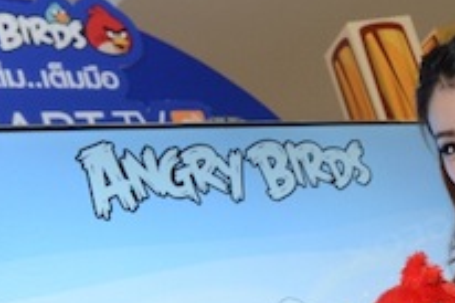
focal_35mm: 70
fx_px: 884
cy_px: 278
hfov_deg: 27.5
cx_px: 433
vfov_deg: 19.1
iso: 1250
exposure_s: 1/320
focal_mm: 24
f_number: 5
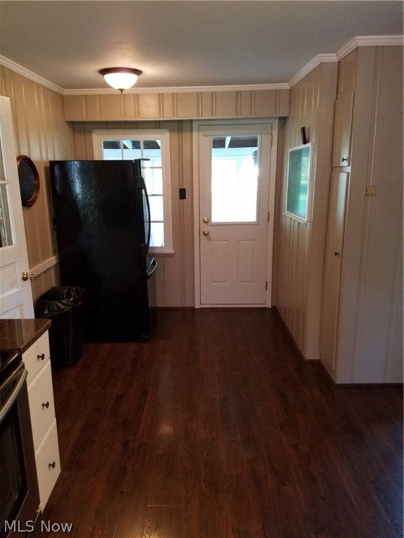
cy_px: 269
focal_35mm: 26
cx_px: 202
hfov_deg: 53.1
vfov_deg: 67.3
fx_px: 405
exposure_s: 1/17
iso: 200
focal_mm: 4.2
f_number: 1.7
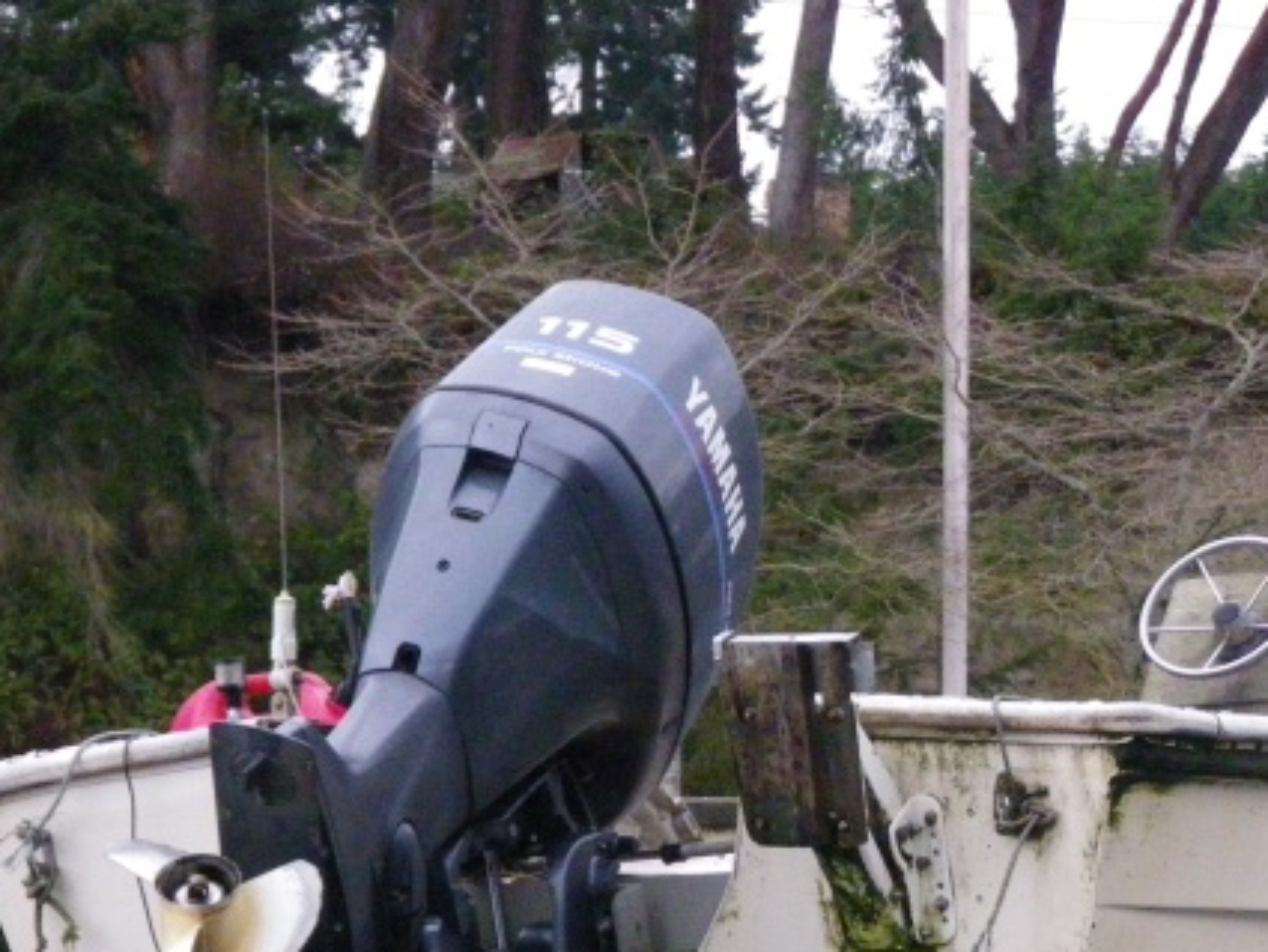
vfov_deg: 10.2
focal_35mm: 145
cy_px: 794
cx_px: 1056
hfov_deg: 13.5
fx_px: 5313
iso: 800
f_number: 4.8
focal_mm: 13.7
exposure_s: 1/100
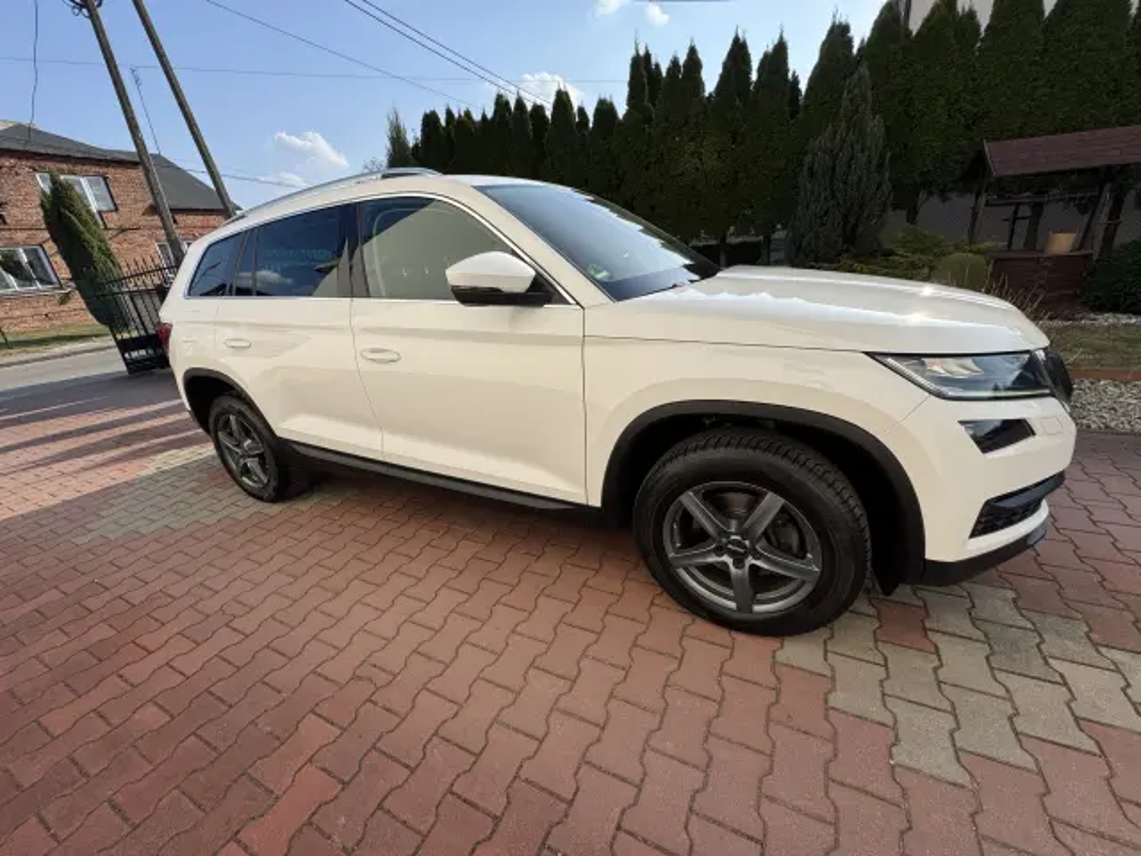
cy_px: 428
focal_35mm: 14
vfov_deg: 85.7
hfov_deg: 102.1
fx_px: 461
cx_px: 570
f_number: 2.2
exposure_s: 1/1748
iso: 50
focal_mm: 2.22
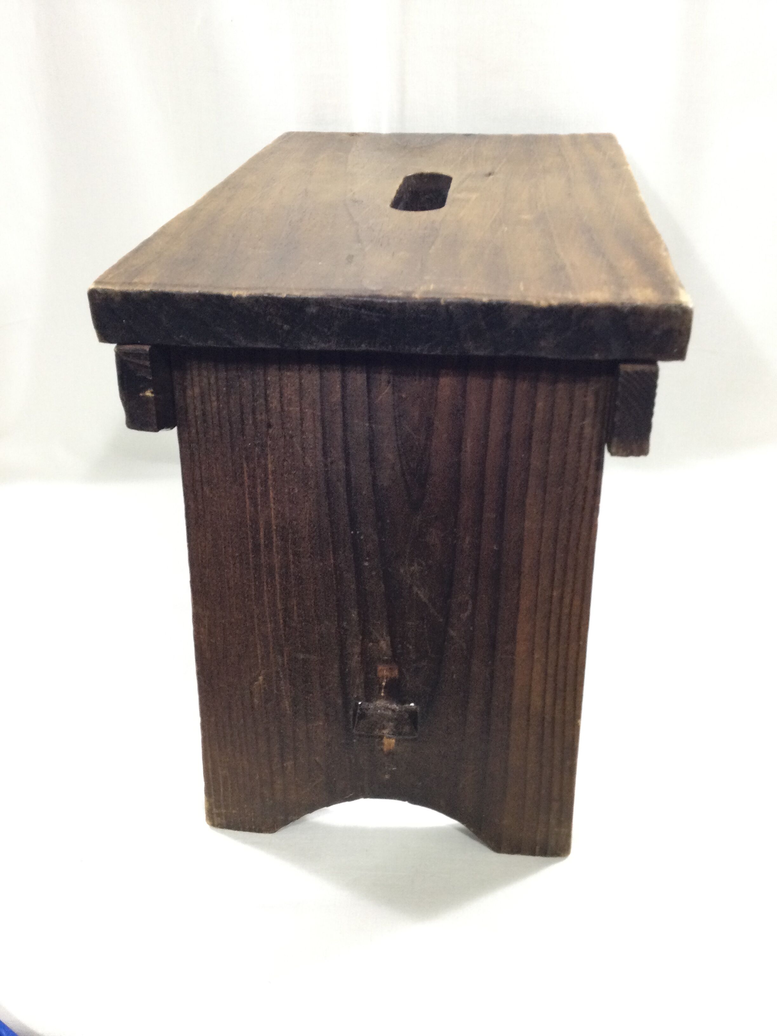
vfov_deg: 58.4
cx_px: 388
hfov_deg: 45.4
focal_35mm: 31
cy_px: 518
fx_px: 928
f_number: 2.4
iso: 40
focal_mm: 3.3
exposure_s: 1/33
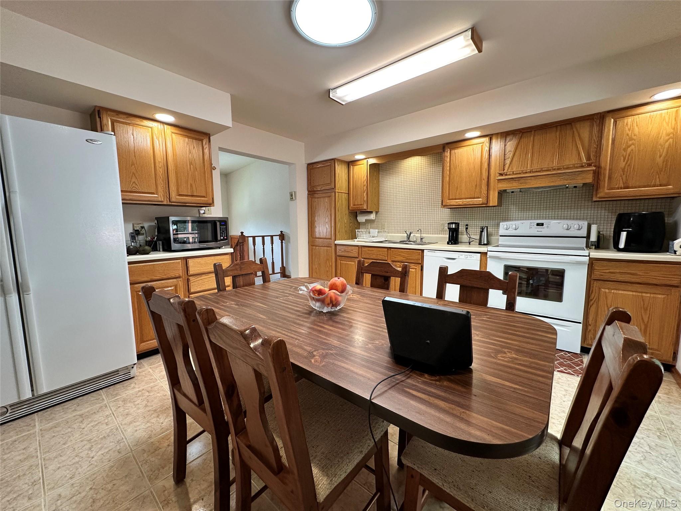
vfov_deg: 85.7
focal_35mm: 14
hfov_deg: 102.1
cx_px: 340
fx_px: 275
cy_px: 256
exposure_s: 1/120
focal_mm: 2.22
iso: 200
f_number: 2.2
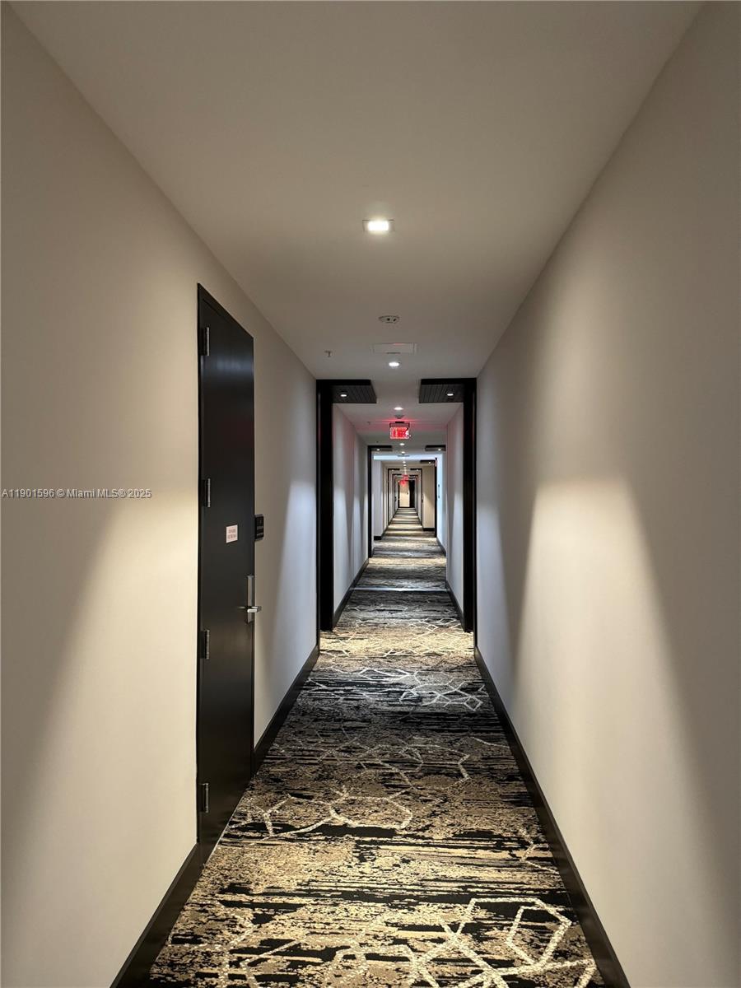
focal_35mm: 24
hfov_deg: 56.8
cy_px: 494
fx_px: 685
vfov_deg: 71.6
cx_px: 370
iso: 500
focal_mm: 6.86
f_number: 1.78
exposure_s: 1/60
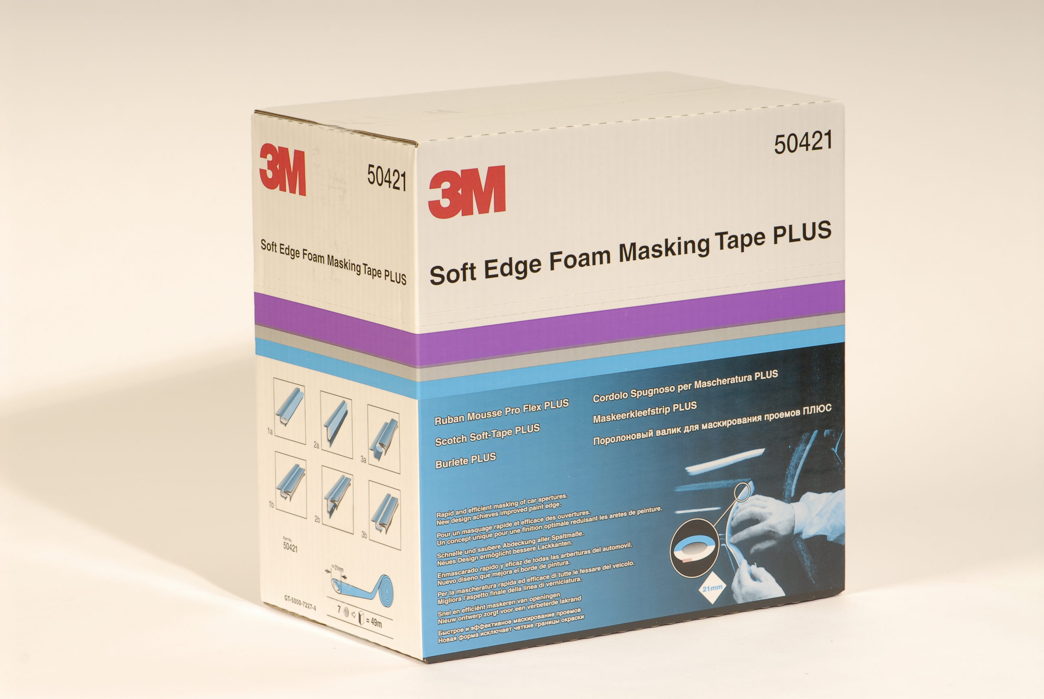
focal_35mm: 158
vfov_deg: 8.7
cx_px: 522
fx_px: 4573
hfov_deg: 13.0
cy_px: 350
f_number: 11
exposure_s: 1/125
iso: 100
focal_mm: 105
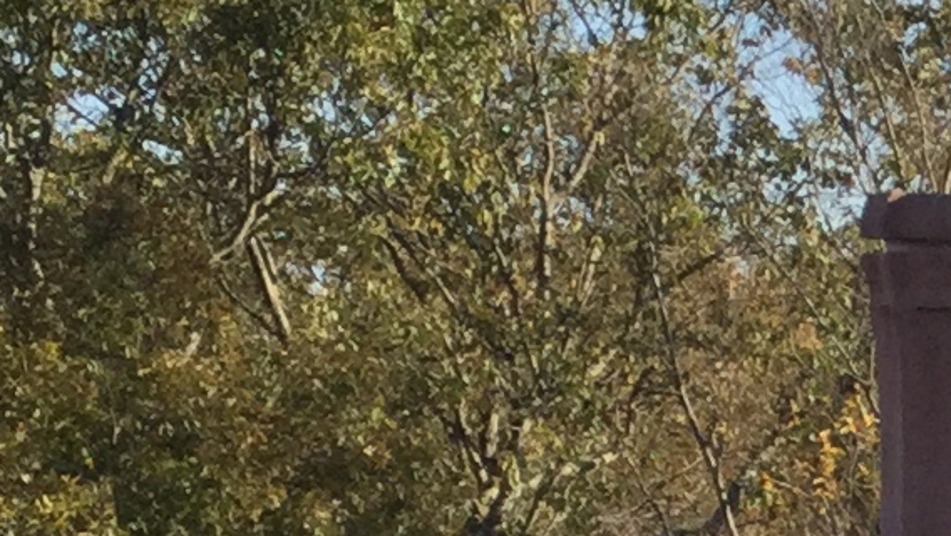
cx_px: 1391
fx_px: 4894
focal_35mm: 194
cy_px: 1201
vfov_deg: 6.0
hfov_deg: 10.7
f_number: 2.4
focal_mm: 3.3
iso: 25
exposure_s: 1/566
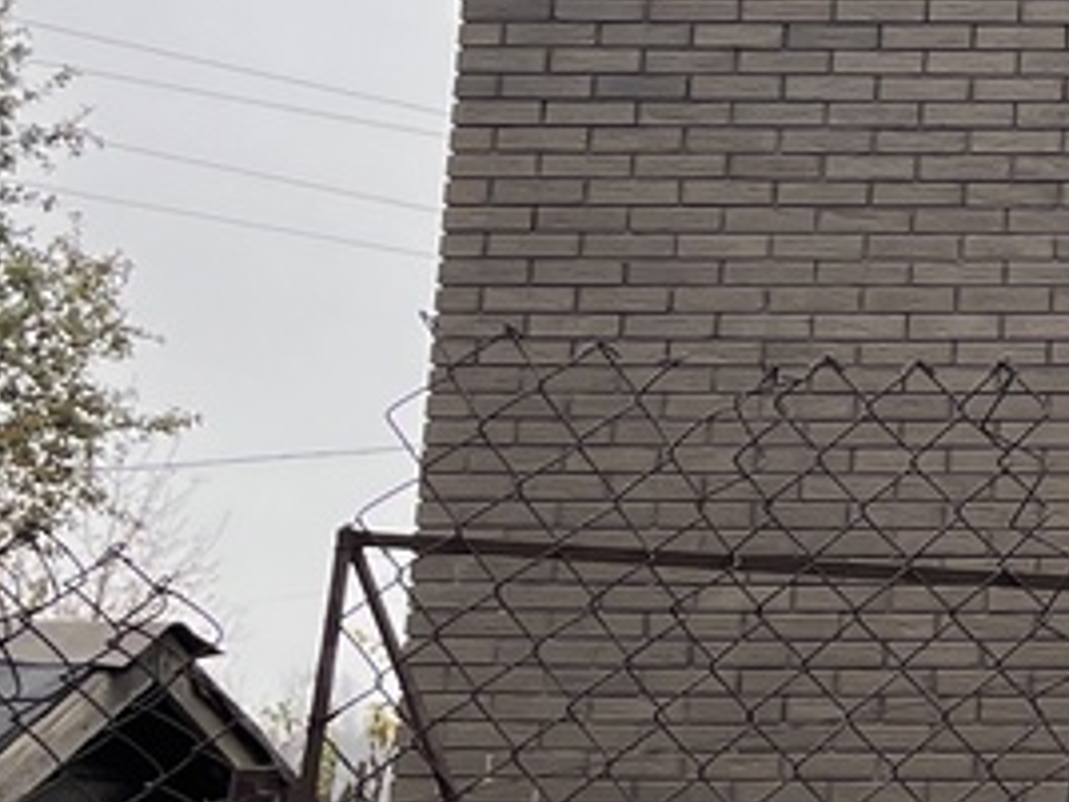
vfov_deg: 11.9
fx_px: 3829
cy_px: 96
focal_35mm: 124
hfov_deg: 13.7
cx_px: 2102
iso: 40
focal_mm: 5.1
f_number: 1.6
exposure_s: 1/210
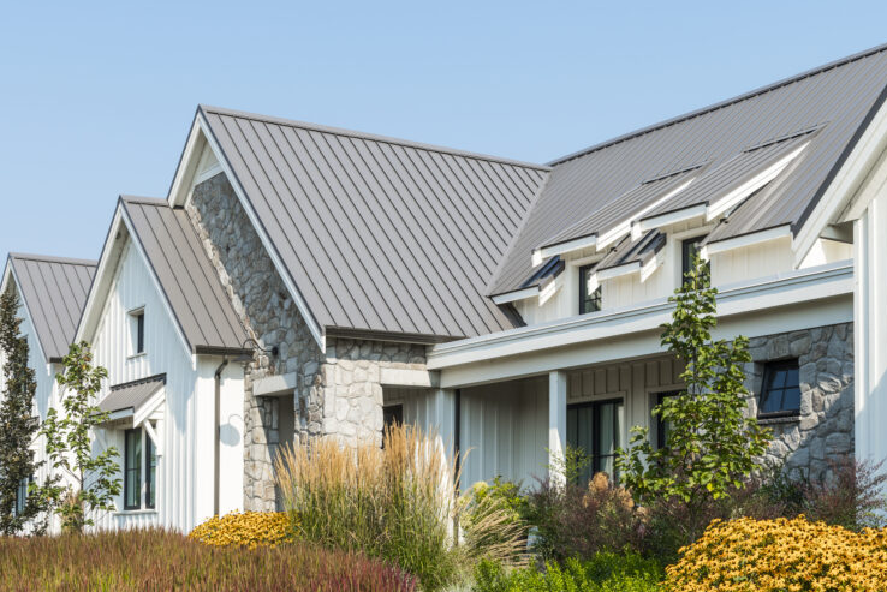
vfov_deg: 26.4
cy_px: 394
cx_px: 519
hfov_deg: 38.7
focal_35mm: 51
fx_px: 1257
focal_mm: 38
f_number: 9
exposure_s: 1/200
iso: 100
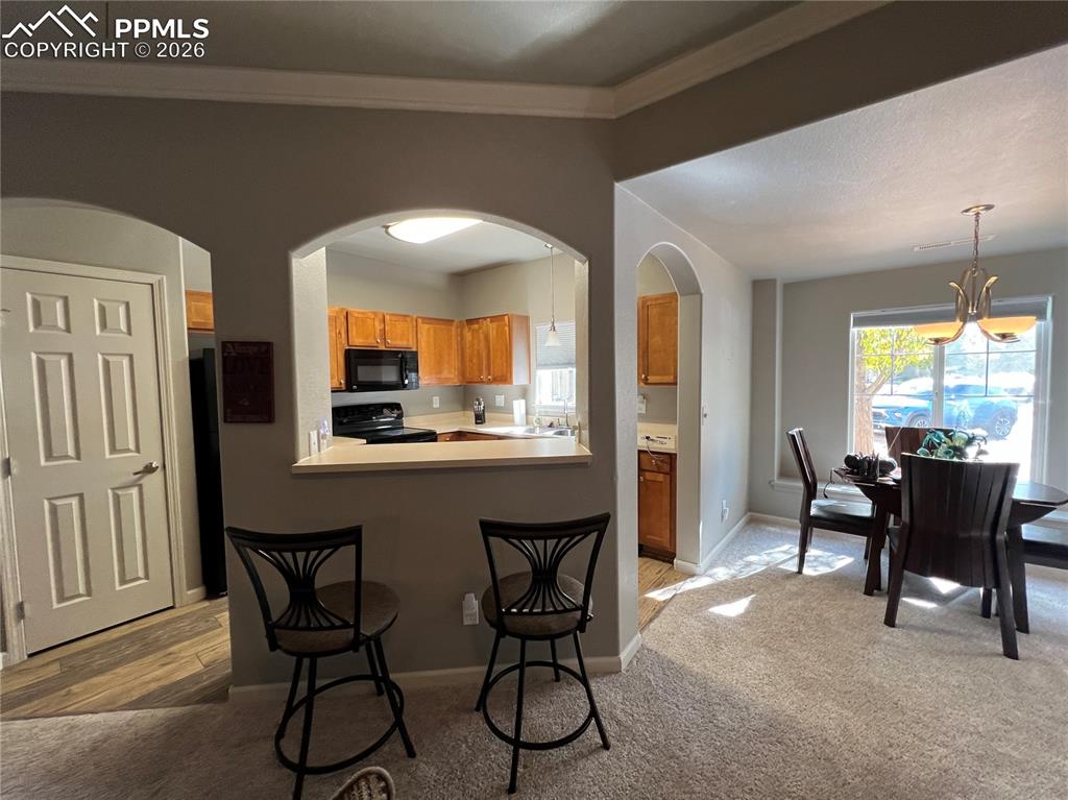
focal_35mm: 13
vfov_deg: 89.9
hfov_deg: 106.2
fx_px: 401
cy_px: 400
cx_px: 534
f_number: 1.8
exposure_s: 1/120
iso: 250
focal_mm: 1.57
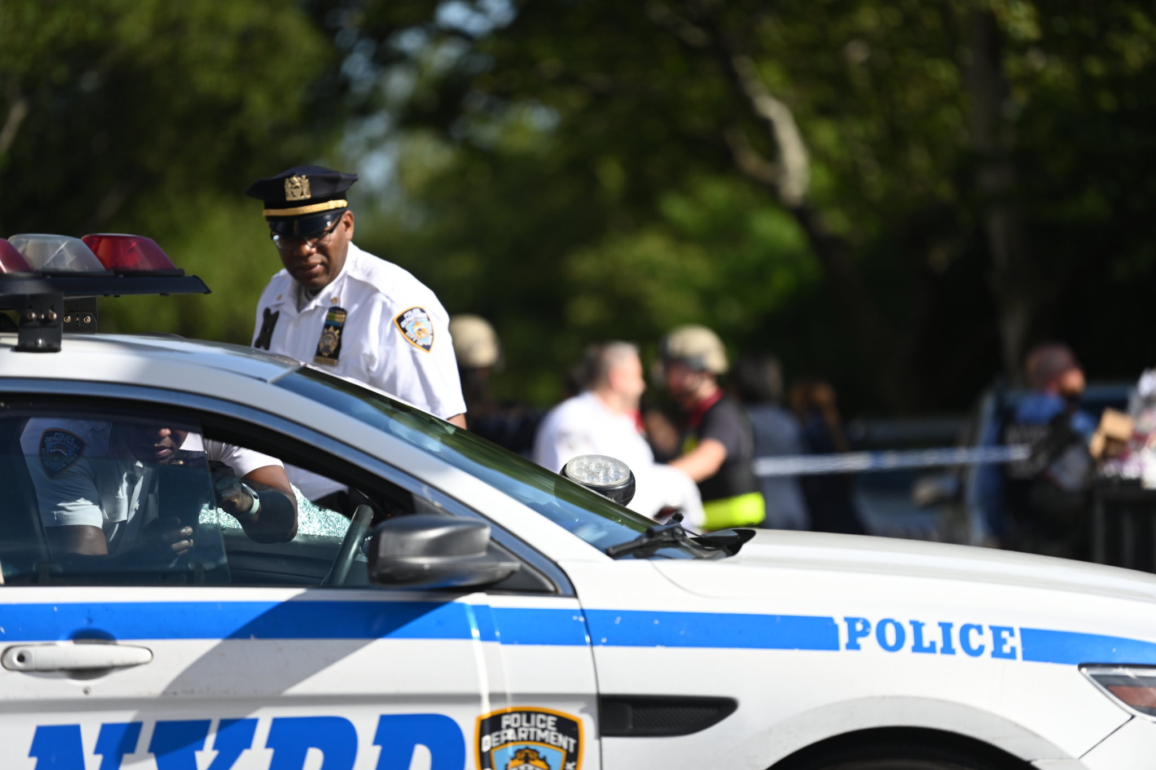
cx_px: 578
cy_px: 385
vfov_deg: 6.9
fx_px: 6421
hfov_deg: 10.3
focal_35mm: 200
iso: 400
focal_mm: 200
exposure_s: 1/6400
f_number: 2.8
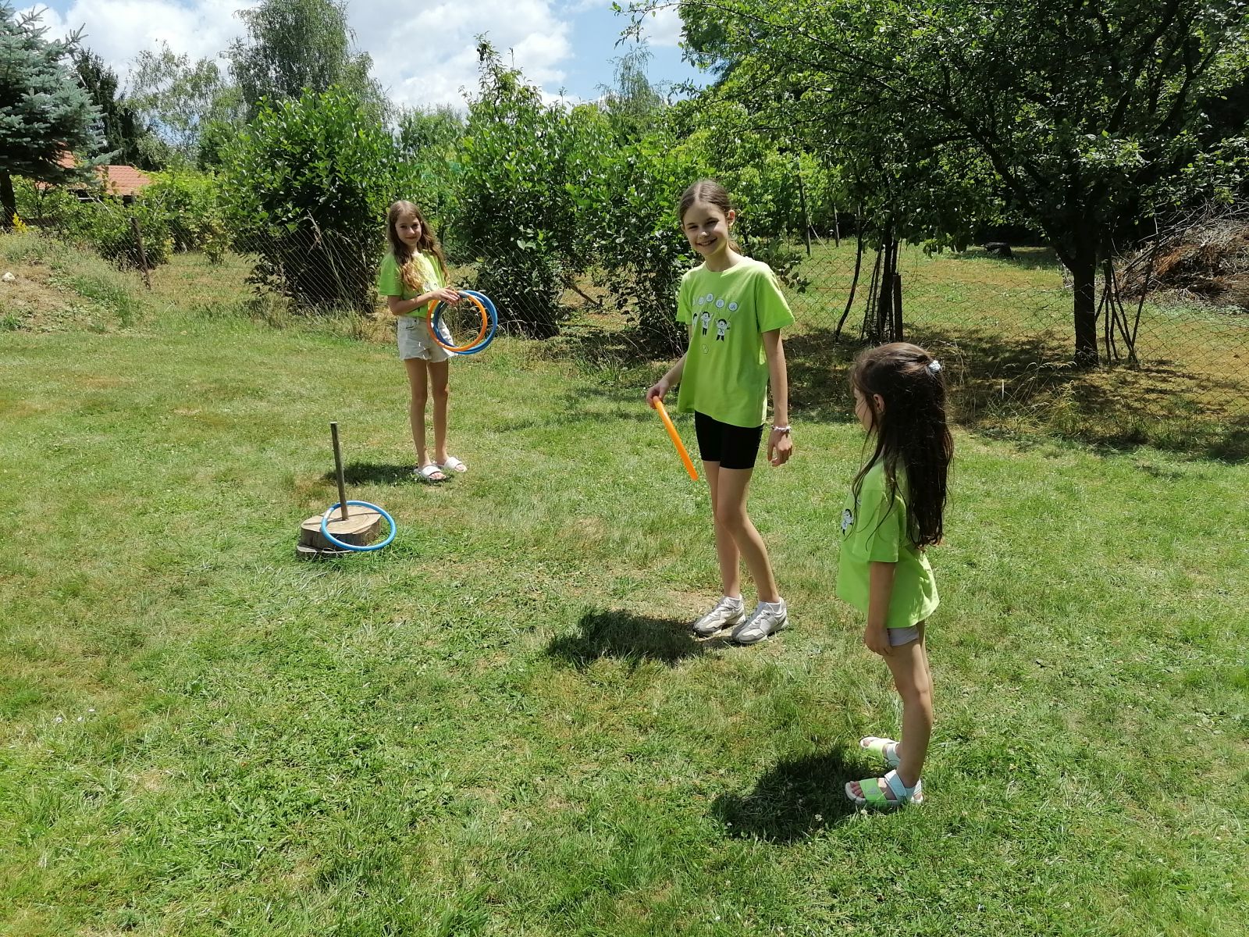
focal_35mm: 26
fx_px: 938
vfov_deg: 53.1
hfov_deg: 67.3
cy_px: 468
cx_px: 624
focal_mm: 5.3
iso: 50
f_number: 1.8
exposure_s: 1/1167
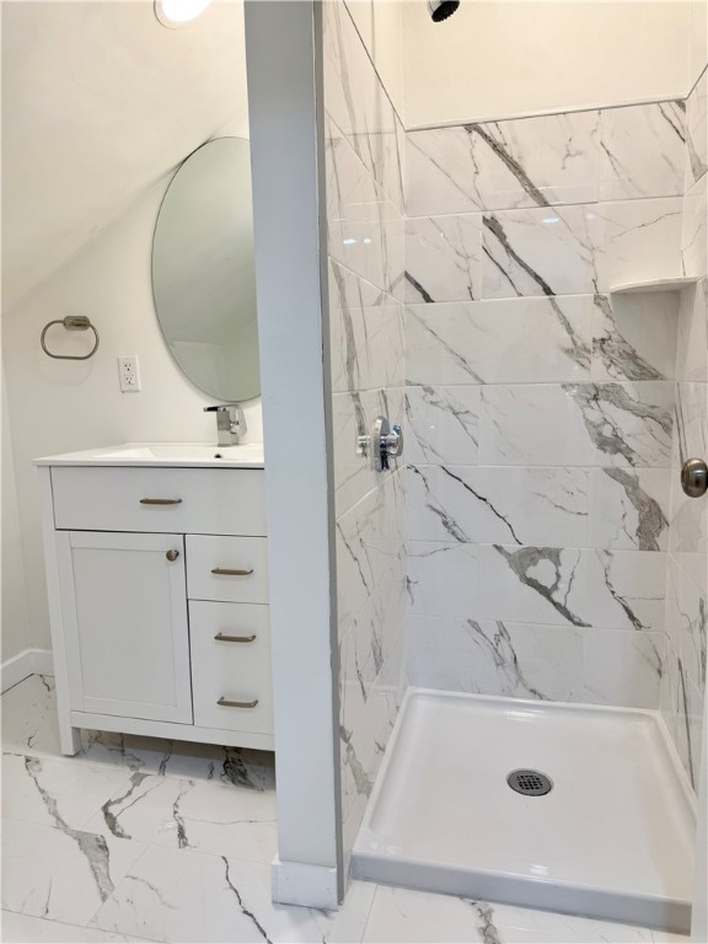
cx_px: 354
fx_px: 654
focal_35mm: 24
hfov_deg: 56.8
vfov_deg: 71.6
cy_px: 472
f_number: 1.78
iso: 64
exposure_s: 1/120
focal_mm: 6.76
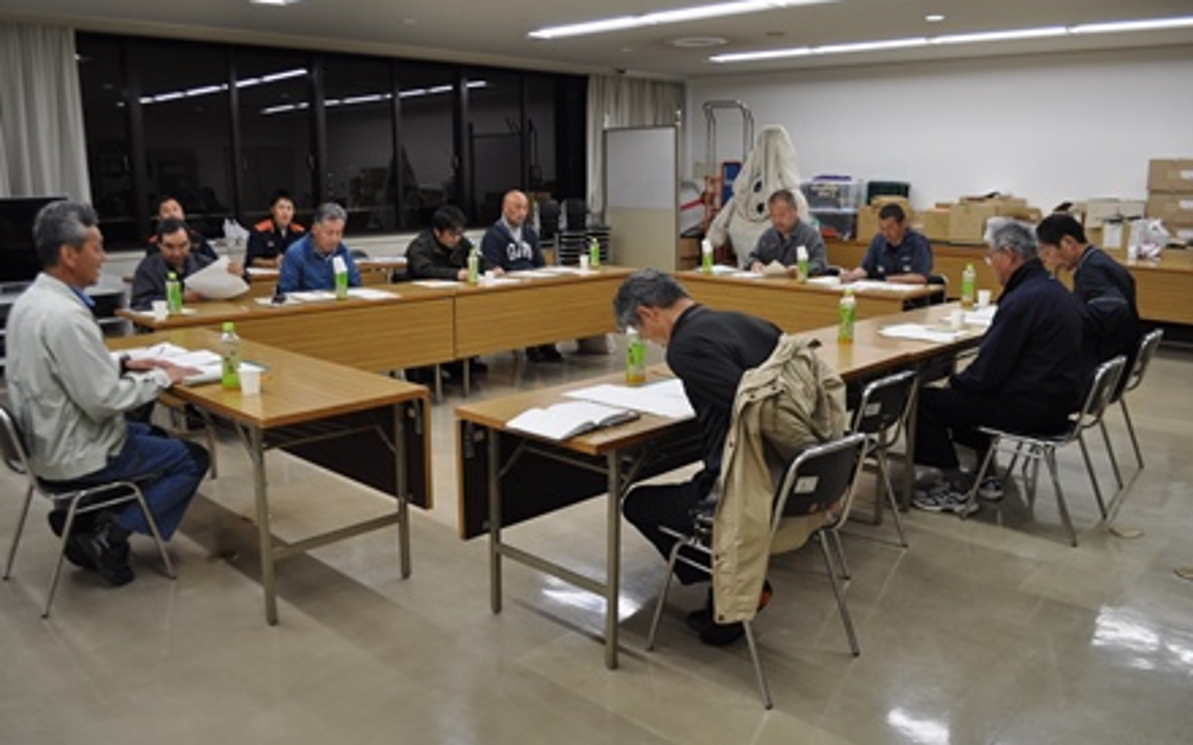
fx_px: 910
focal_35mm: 28
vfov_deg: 44.5
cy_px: 374
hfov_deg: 66.5
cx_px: 588
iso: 400
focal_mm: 18
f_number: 4.5
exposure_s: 1/80
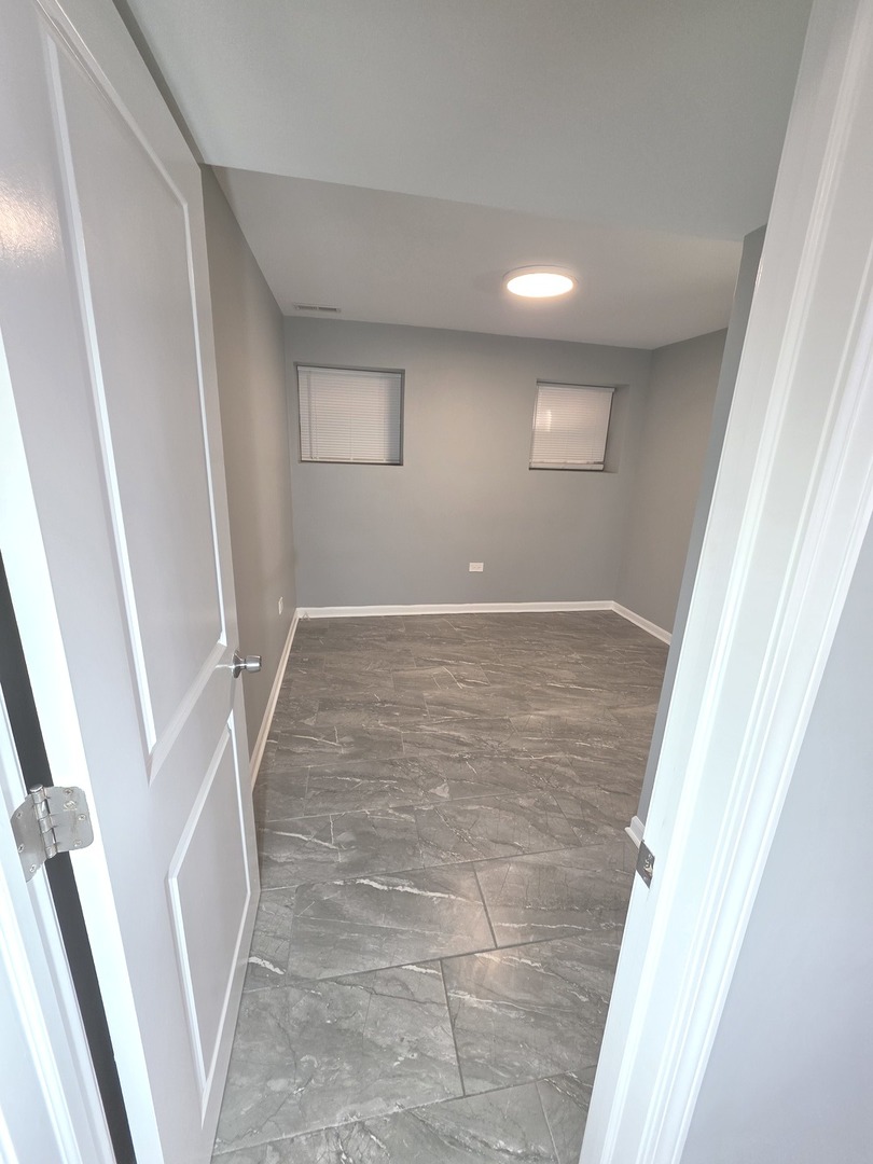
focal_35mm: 13
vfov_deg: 106.2
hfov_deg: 89.9
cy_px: 582
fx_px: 437
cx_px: 436
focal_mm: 2.2
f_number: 1.9
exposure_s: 1/120
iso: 125
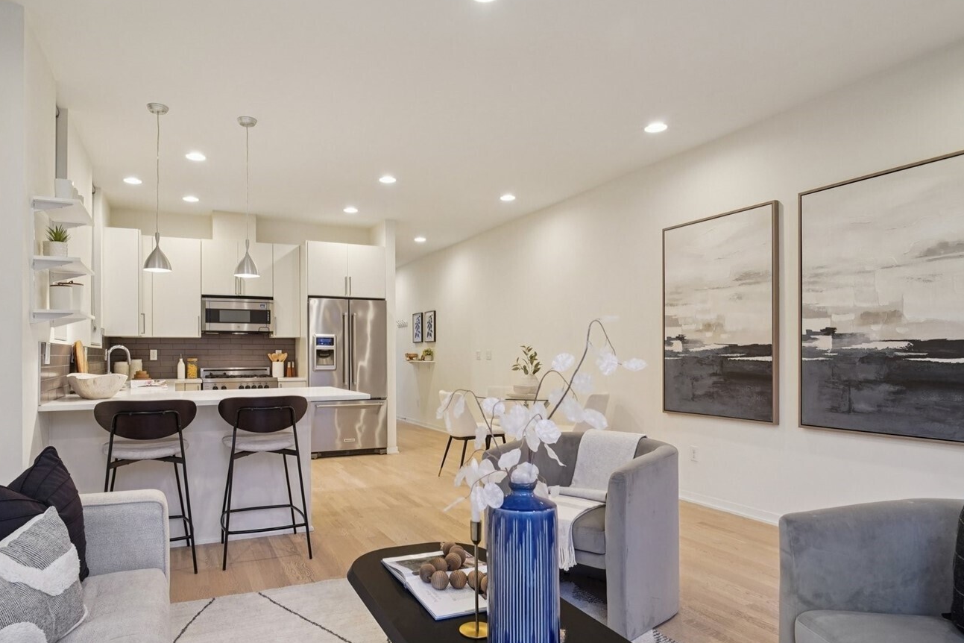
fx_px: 562
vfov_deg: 59.3
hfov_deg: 80.8
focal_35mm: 21
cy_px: 364
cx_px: 420
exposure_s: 1/20
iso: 1600
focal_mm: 16
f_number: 8
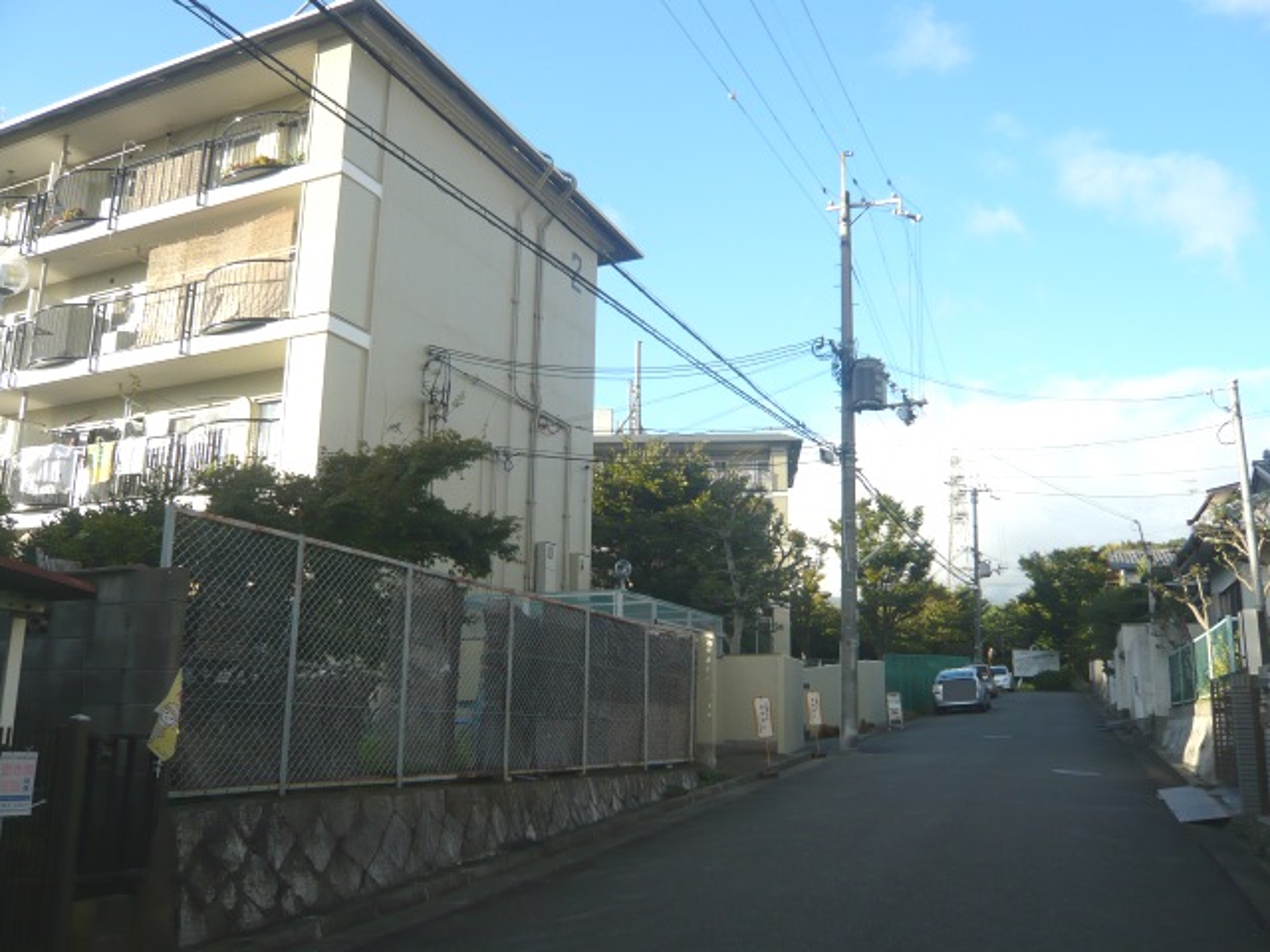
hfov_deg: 63.4
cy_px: 476
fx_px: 1027
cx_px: 635
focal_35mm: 28
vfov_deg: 49.7
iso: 100
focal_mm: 4.6
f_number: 2.8
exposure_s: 1/500
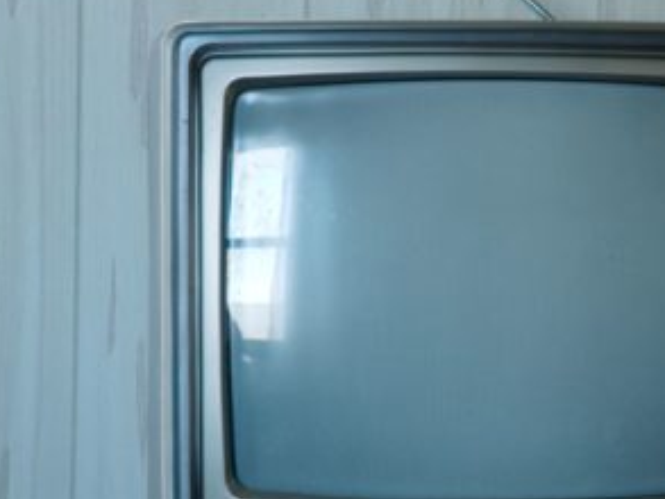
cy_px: 276
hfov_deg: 11.9
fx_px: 3171
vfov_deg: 9.0
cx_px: 542
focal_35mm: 165
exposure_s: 1/15
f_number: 4.5
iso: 200
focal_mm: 56
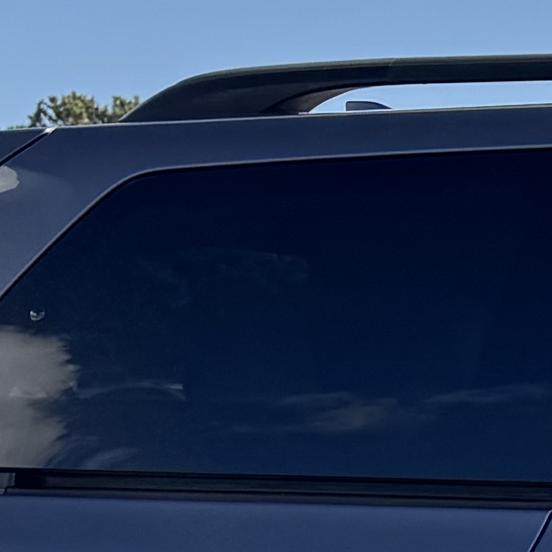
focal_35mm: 152
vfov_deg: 11.0
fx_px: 2742
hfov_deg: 9.5
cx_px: 1549
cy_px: 840
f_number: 1.78
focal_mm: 6.76
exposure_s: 1/4310
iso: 80
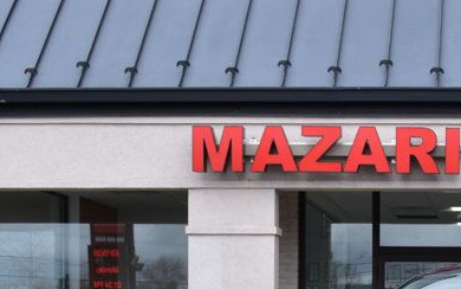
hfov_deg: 18.5
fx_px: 1362
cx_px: 495
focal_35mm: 108
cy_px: 398
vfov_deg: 11.7
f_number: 10
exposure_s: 1/250
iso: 400
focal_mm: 27
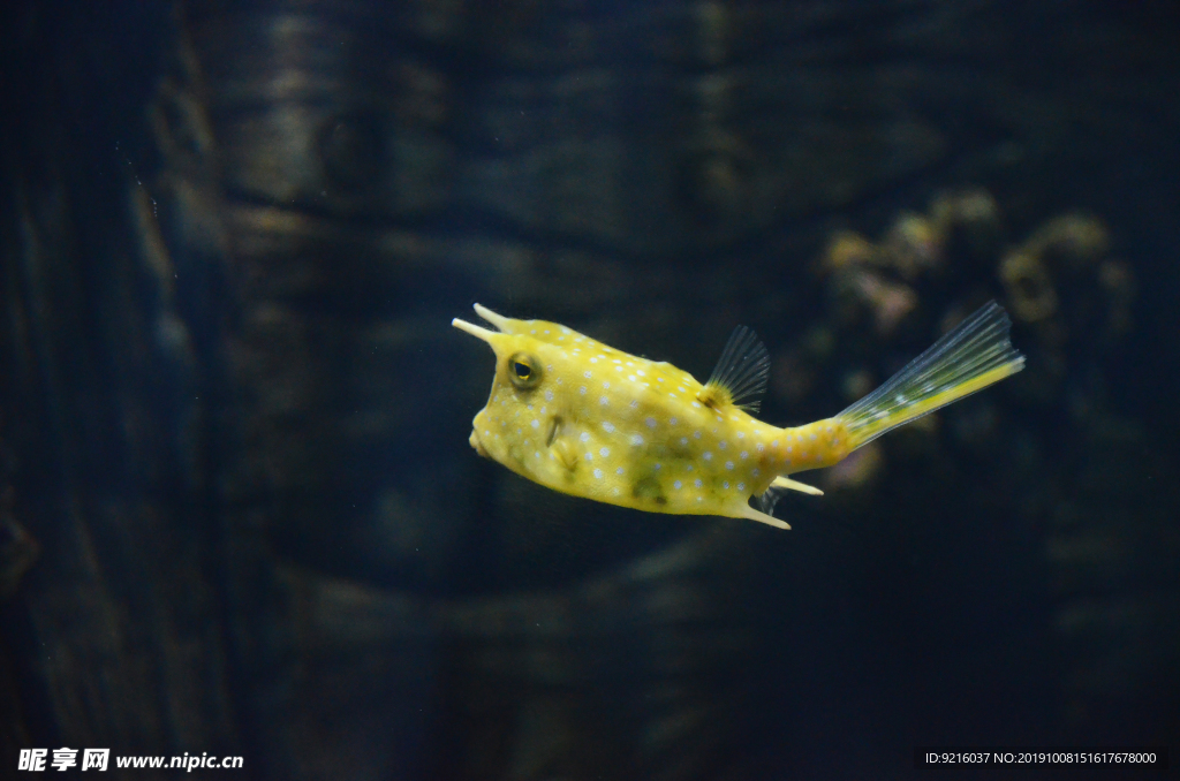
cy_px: 390
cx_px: 590
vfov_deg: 13.0
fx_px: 3434
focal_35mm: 105
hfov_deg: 19.5
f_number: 4
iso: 2500
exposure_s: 1/200
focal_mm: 70
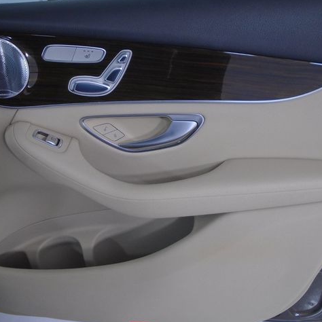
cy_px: 160
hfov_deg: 52.4
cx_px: 144
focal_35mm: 31
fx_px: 326
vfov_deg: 52.5
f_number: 3.2
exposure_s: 1/160
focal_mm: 4.6
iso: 100
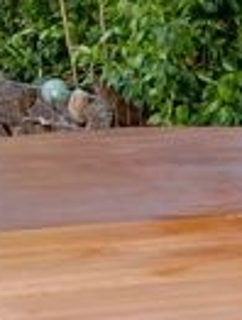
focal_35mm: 136
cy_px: 609
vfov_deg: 12.9
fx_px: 1262
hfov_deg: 10.5
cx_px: 374
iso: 186
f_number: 1.8
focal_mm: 4.27
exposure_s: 1/100
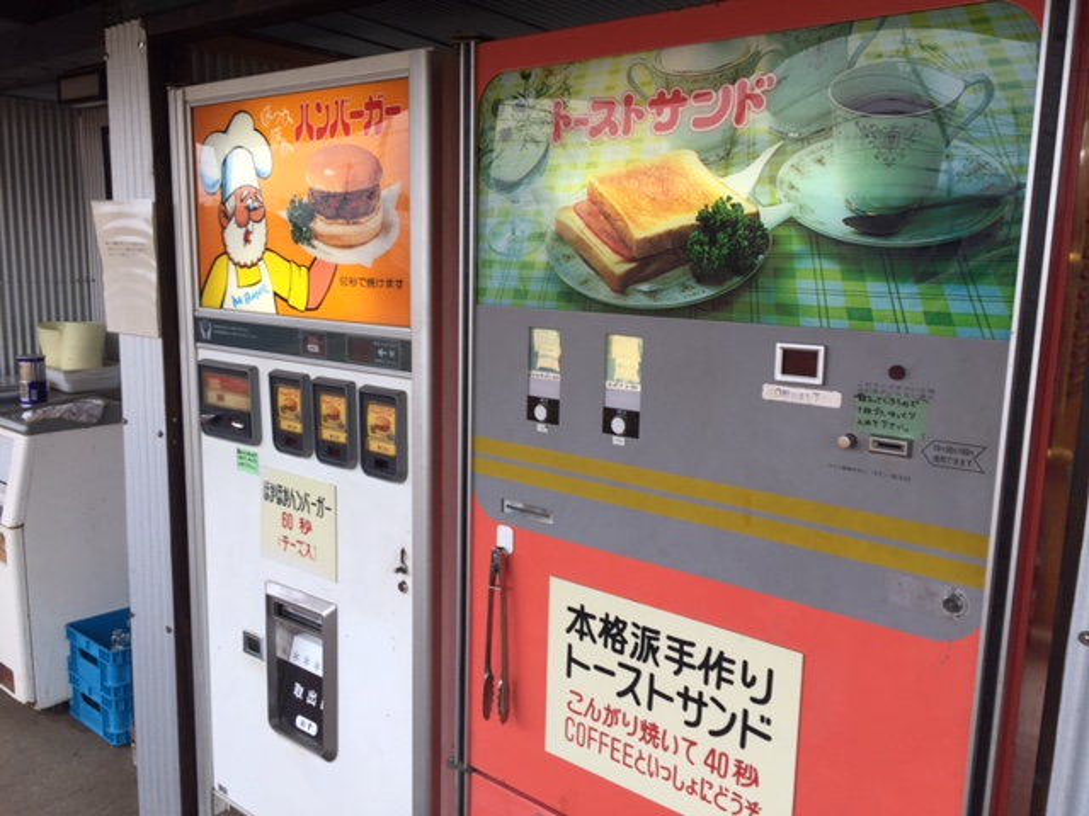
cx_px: 544
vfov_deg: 48.2
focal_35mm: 29
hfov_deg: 61.7
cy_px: 408
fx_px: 912
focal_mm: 4.15
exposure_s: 1/60
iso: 32
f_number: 2.2
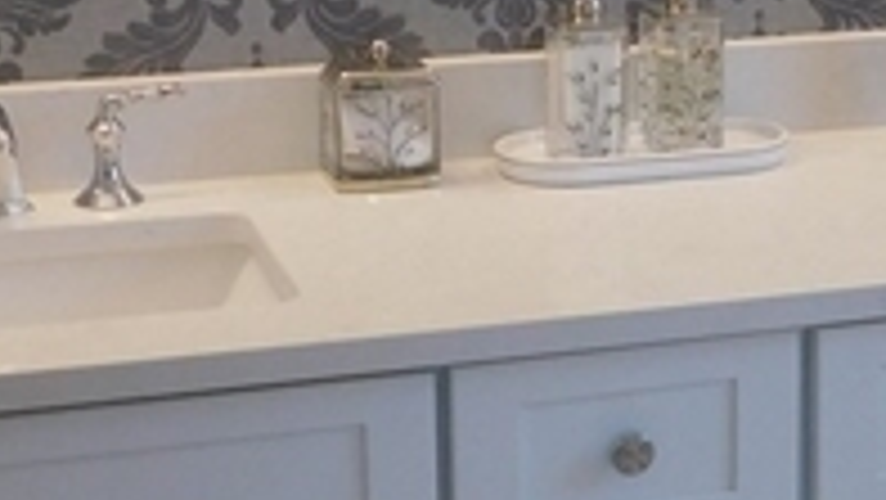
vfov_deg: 11.8
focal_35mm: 102
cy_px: 54
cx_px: 715
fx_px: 2397
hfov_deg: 20.7
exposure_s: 1/30
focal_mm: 4.1
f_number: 3
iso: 125
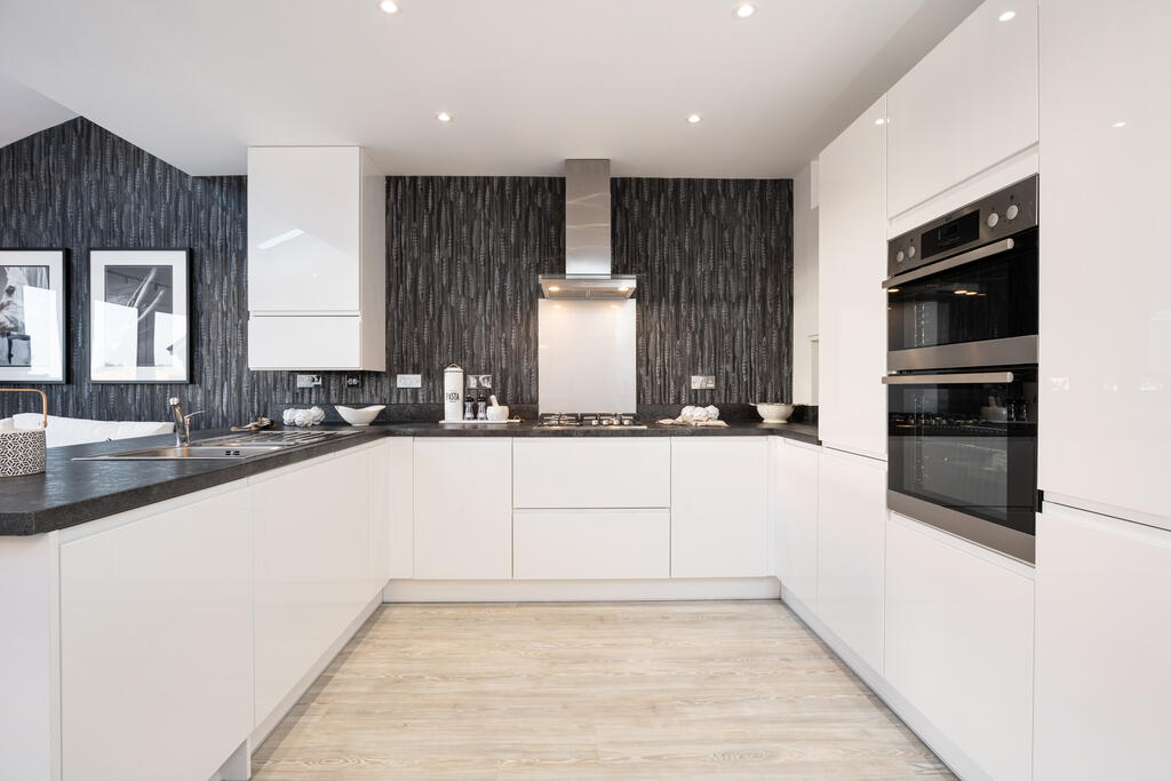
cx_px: 586
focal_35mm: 17
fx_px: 553
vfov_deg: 70.5
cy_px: 390
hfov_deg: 93.3
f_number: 7.1
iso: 200
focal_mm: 17
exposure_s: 1/10
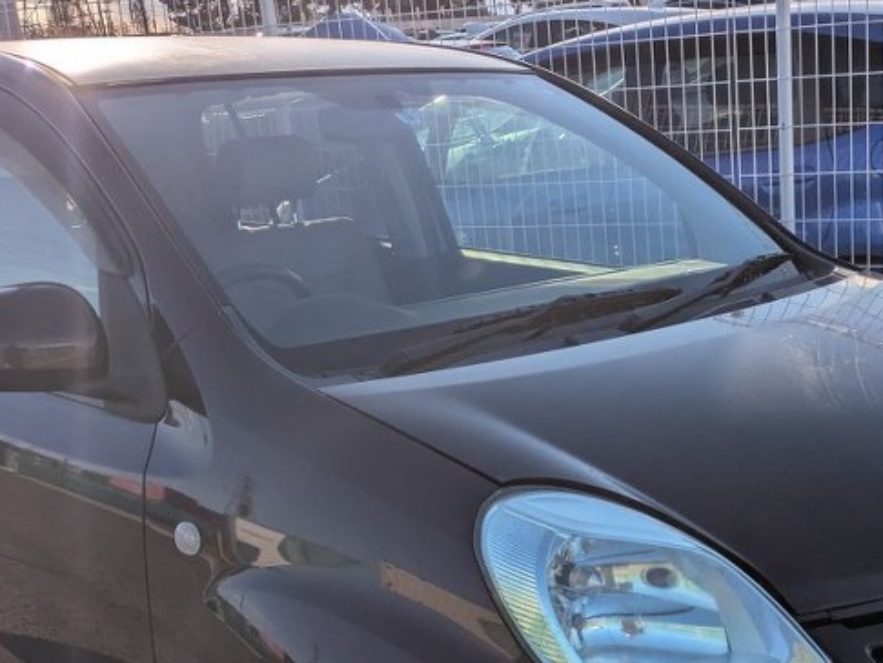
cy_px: 554
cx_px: 553
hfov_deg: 34.7
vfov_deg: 26.0
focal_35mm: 55
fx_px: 1403
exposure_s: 1/4739
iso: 46
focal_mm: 5.43
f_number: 1.89
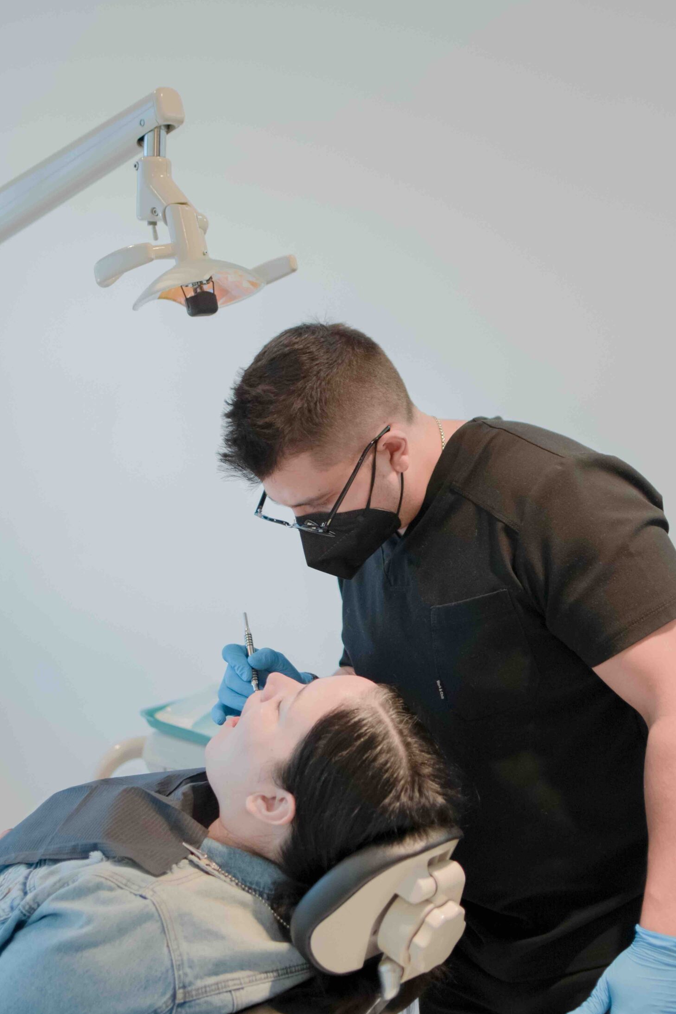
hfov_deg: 22.1
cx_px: 351
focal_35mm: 62
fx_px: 1734
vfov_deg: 32.6
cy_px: 513
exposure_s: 1/400
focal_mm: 35
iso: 320
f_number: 1.8
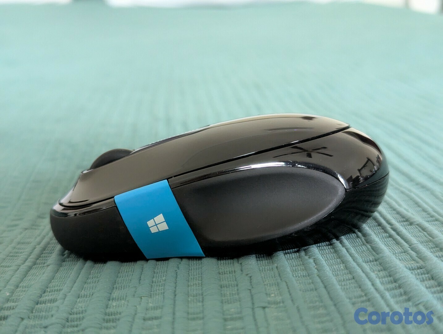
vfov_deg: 30.3
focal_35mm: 48
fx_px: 615
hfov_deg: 39.6
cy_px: 167
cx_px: 222
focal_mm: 6.81
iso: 782
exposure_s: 1/23.8
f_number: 1.85
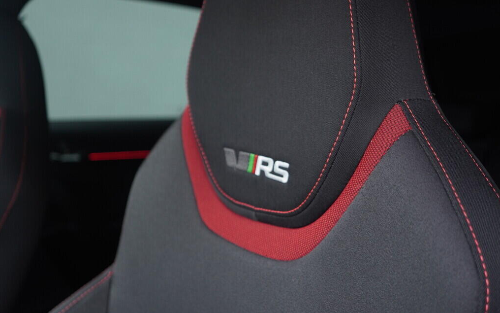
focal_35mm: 37
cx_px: 251
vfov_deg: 34.4
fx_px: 504
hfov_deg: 52.7
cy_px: 153
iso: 400
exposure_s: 1/40
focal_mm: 24
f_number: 2.8
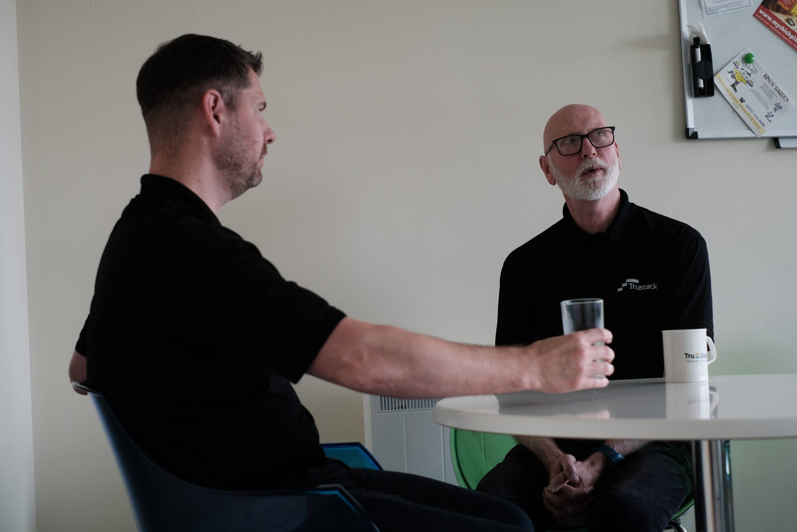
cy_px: 266
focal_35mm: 53
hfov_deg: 37.5
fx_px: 1173
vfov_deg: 25.5
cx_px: 398
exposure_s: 1/125
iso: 250
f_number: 3.2
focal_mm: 35
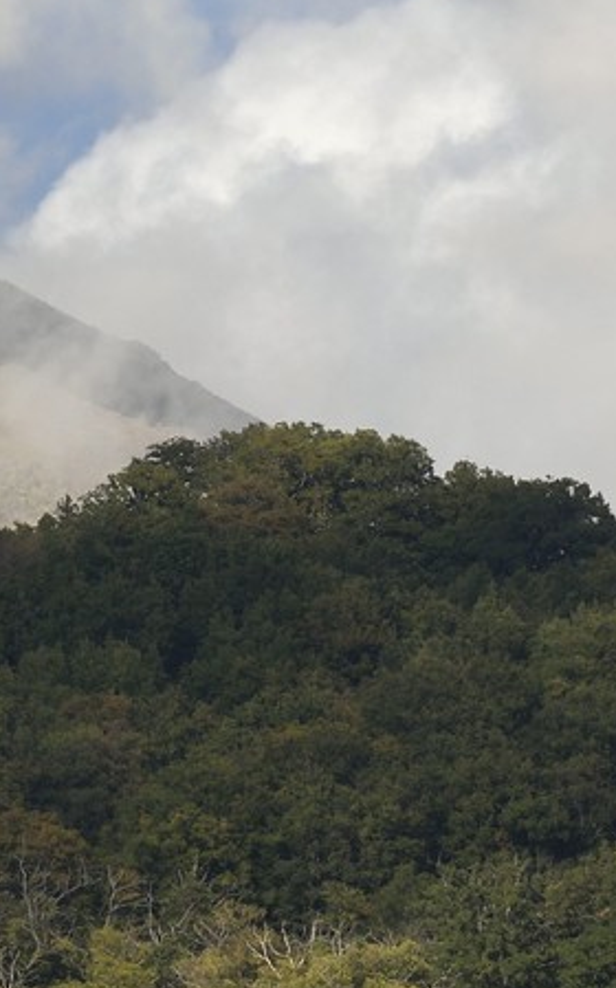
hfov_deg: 1.9
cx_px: -1093
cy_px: 689
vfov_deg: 3.1
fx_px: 18079
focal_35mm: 672
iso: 200
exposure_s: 1/250
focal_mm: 185
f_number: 14
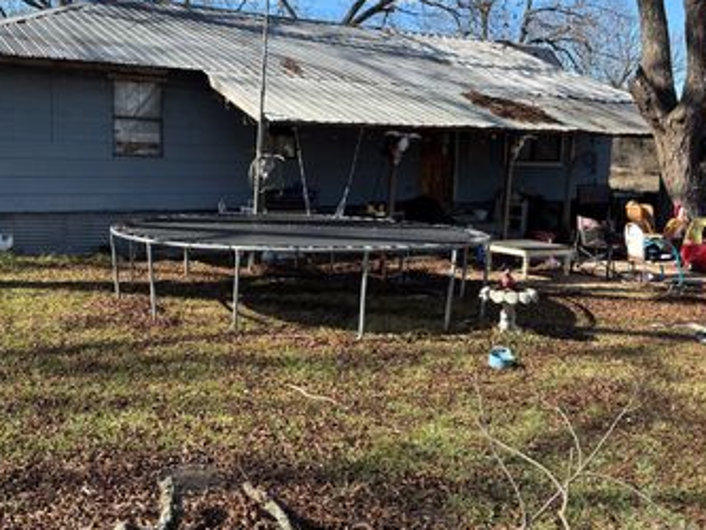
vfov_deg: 36.8
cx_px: 240
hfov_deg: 47.1
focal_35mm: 39
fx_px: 796
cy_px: 270
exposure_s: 1/1205
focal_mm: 5.96
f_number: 1.6
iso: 50
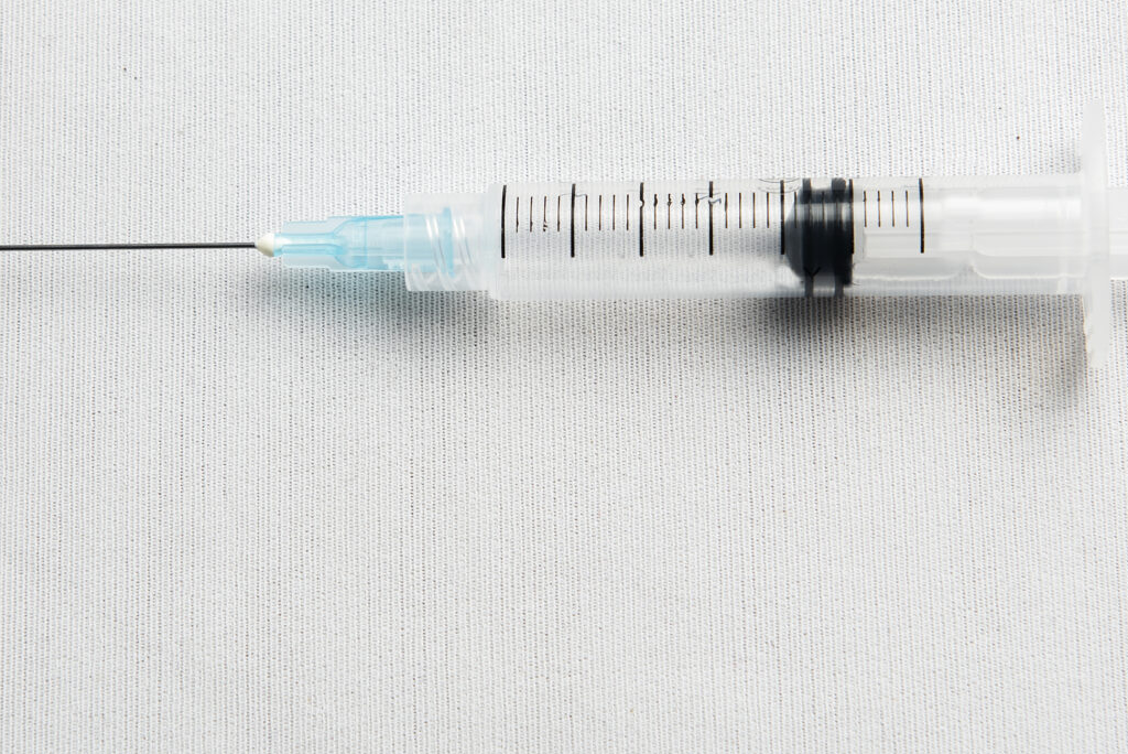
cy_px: 235
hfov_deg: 11.7
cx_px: 404
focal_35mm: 175
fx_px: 5486
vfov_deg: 7.9
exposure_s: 1/200
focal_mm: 70
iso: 100
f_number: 8
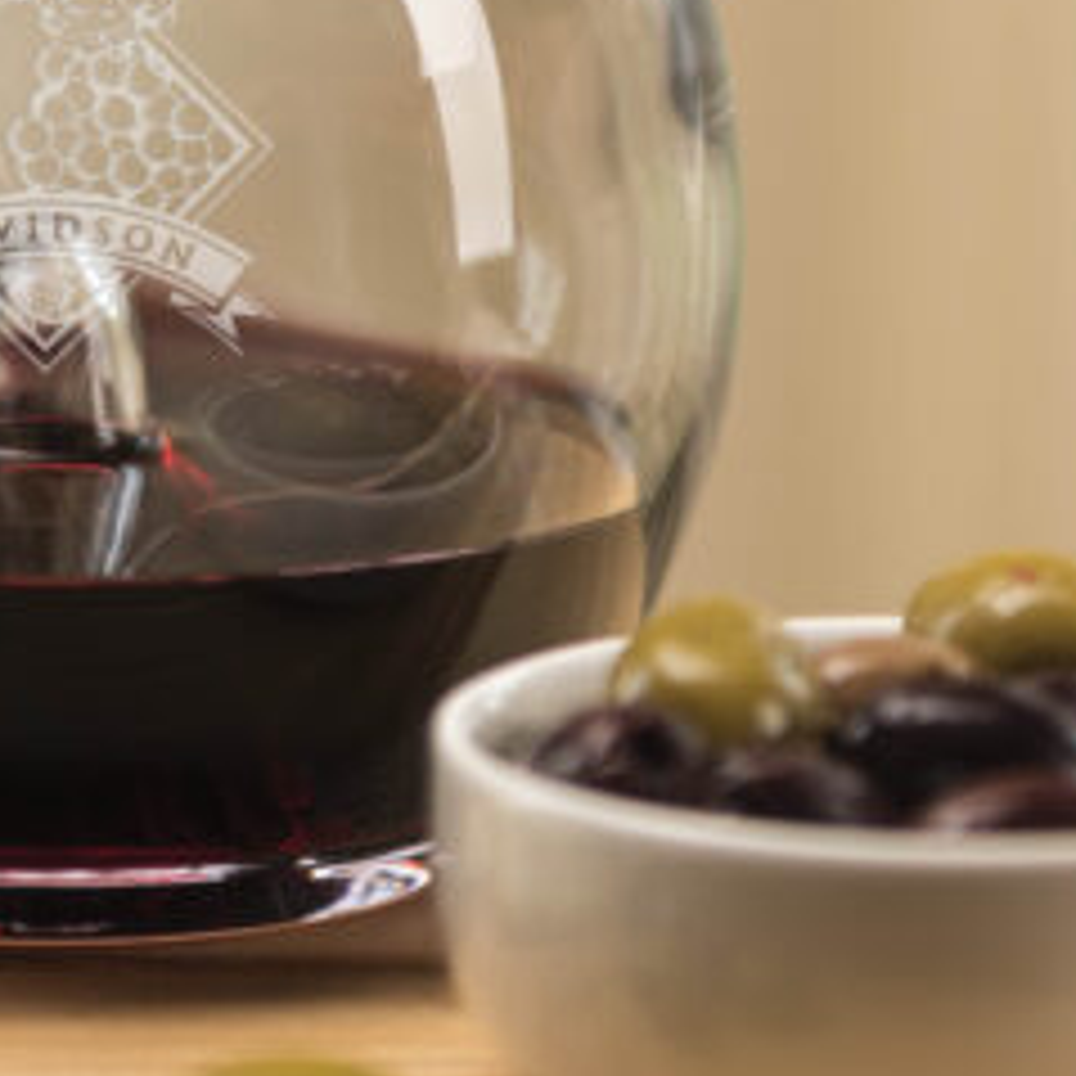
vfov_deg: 7.7
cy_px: -493
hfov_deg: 7.8
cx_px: 45
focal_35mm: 224
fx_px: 7877
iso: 100
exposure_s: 1/125
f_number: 2.8
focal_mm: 70
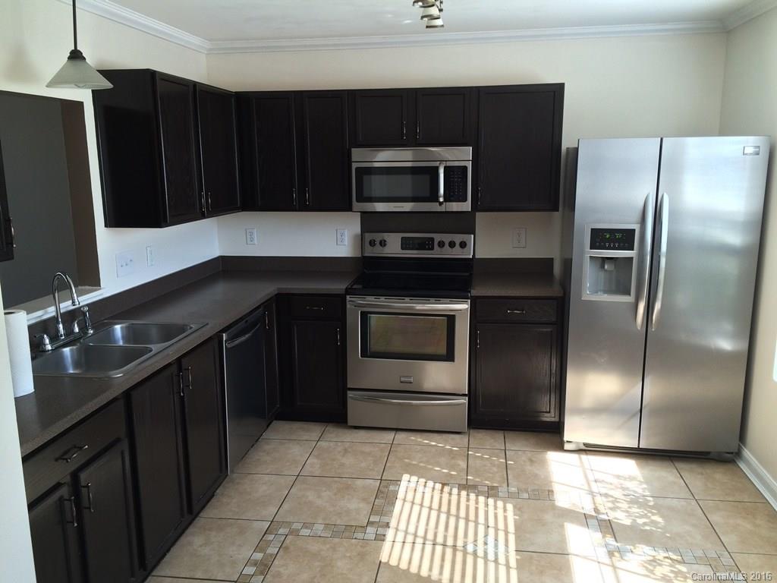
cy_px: 292
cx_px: 388
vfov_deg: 48.2
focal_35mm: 29
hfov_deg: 61.7
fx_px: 651
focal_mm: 4.15
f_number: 2.2
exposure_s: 1/120
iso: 64
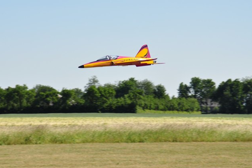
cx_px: 101
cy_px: 71
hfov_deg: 11.4
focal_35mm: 181
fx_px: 1264
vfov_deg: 7.6
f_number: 6.3
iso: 200
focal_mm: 95
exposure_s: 1/640
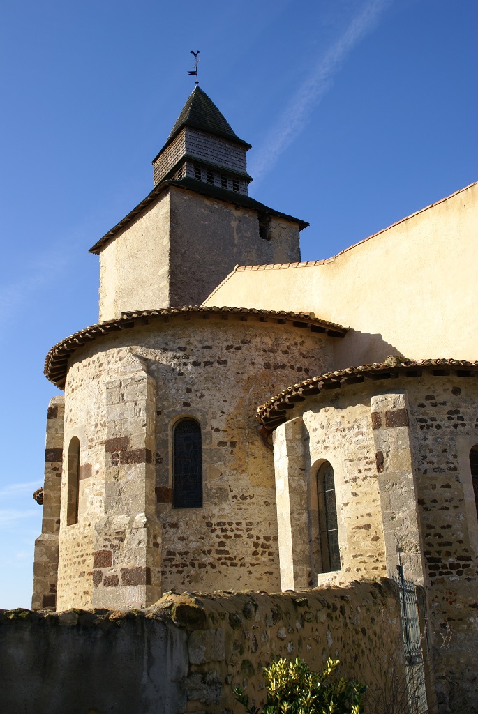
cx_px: 239
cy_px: 357
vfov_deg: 49.5
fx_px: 775
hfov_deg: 34.3
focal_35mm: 39
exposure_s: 1/80
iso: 100
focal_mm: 26
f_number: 11
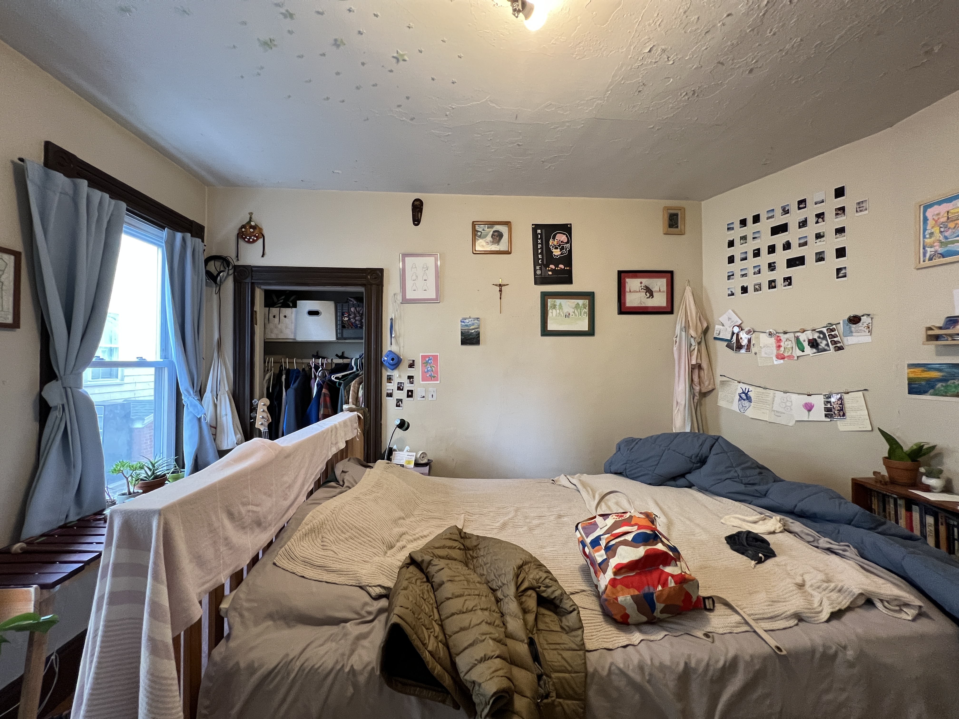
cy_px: 360
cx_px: 480
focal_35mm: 13
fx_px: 360
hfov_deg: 106.2
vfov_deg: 89.9
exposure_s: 1/60
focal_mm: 1.57
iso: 250
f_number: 1.8
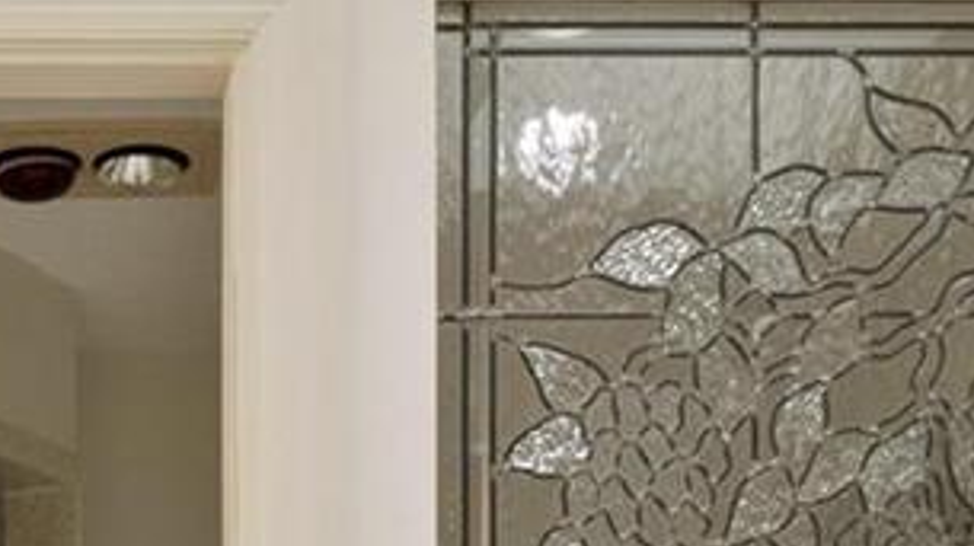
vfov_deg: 12.2
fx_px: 2271
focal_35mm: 88
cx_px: -42
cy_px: 1086
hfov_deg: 23.0
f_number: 7.1
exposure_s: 1/25
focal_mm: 8
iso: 400
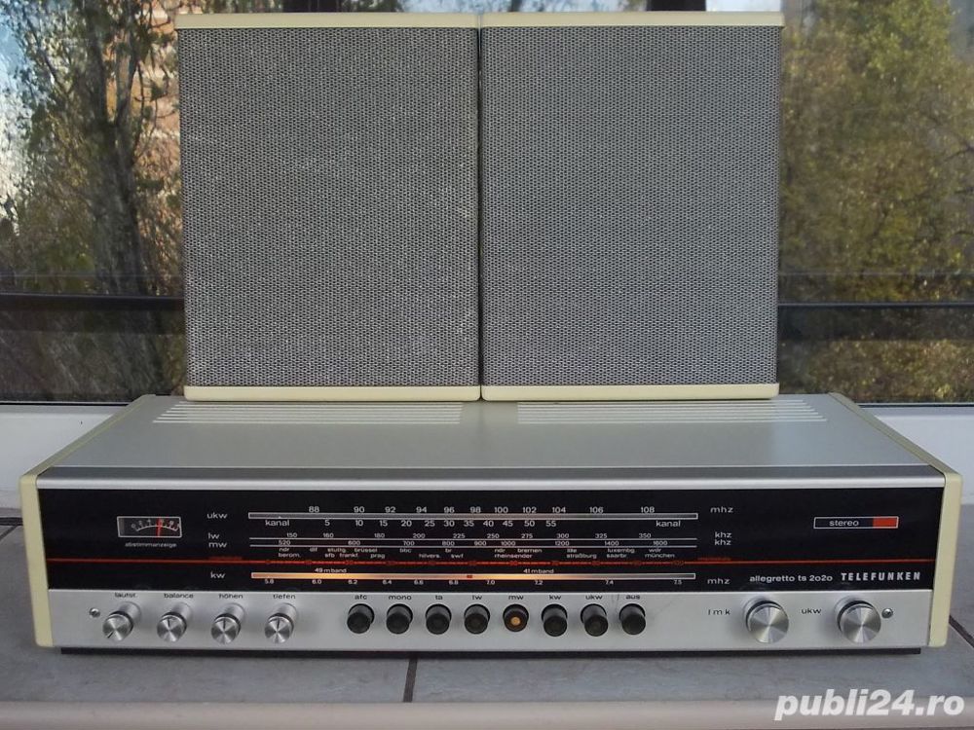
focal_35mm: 38
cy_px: 365
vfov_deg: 37.7
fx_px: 1069
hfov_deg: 49.0
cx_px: 487
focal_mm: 5.3
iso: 200
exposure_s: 1/125
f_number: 3.1
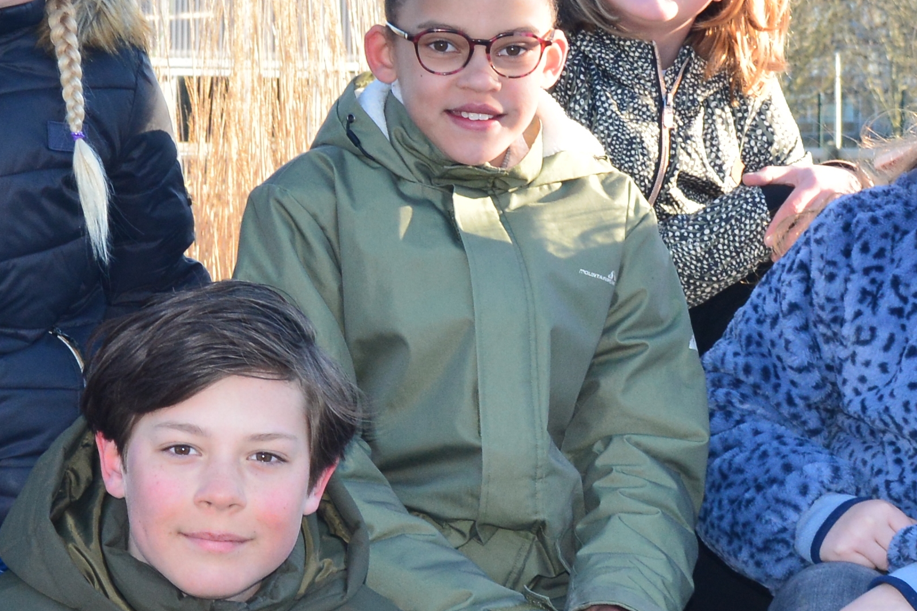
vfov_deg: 11.1
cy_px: 522
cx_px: 268
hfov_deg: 16.6
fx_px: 3133
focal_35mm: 123
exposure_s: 1/200
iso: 450
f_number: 7.1
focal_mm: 28
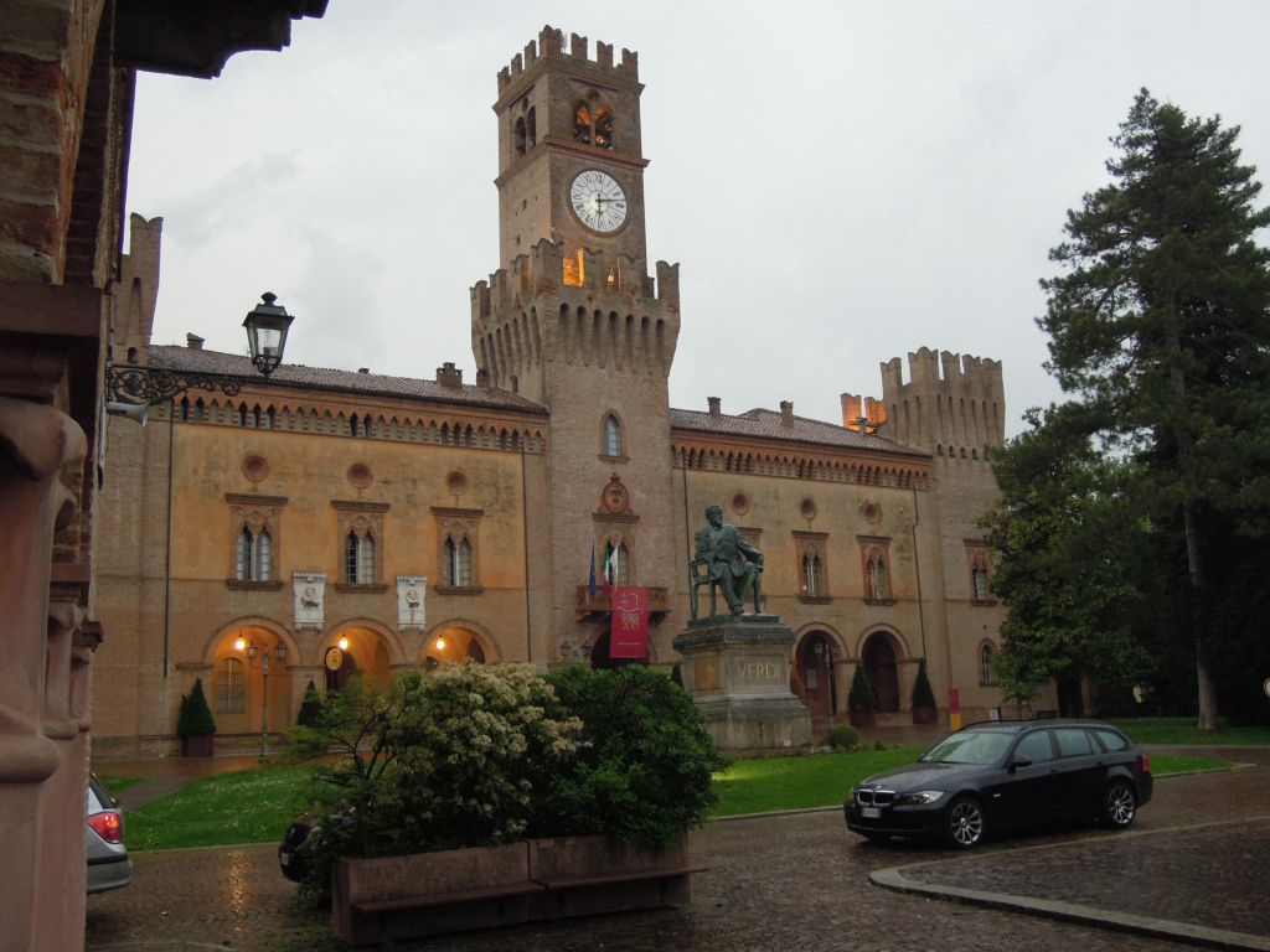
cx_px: 635
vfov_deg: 40.7
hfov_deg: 52.6
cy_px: 476
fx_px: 1284
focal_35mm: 35
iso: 320
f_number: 3.2
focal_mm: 6.3
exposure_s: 1/50
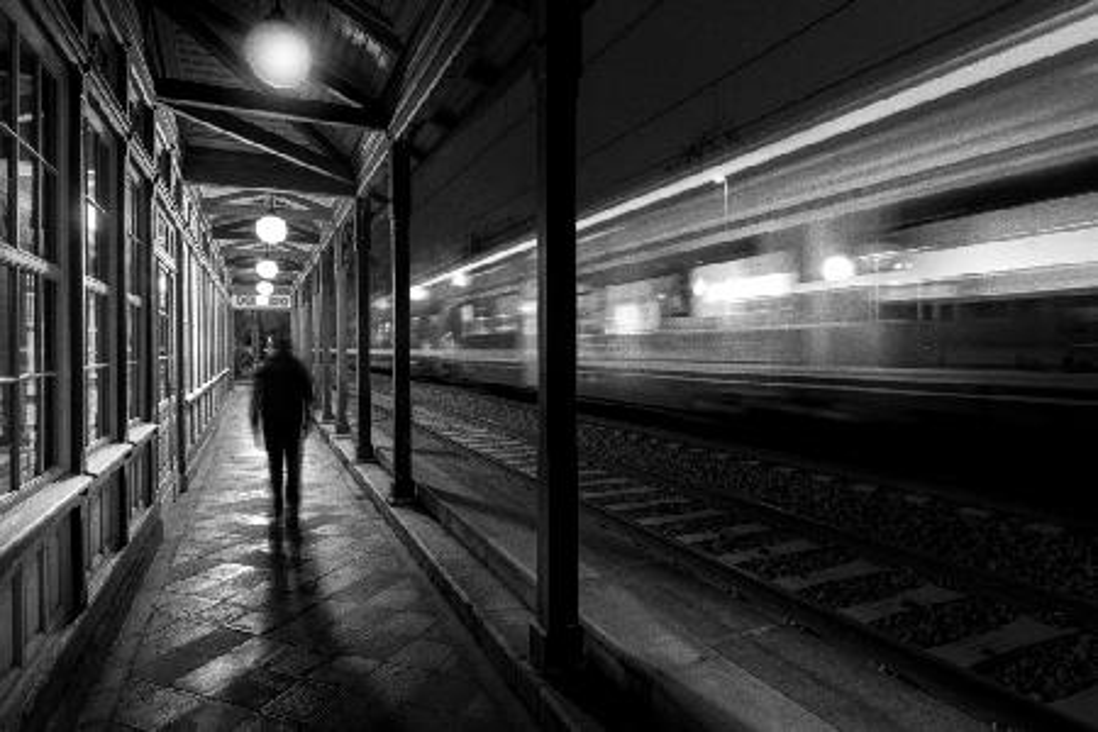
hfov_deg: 84.0
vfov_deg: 61.9
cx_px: 549
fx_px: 610
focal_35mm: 20
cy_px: 366
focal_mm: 20
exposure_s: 2
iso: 64
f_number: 8
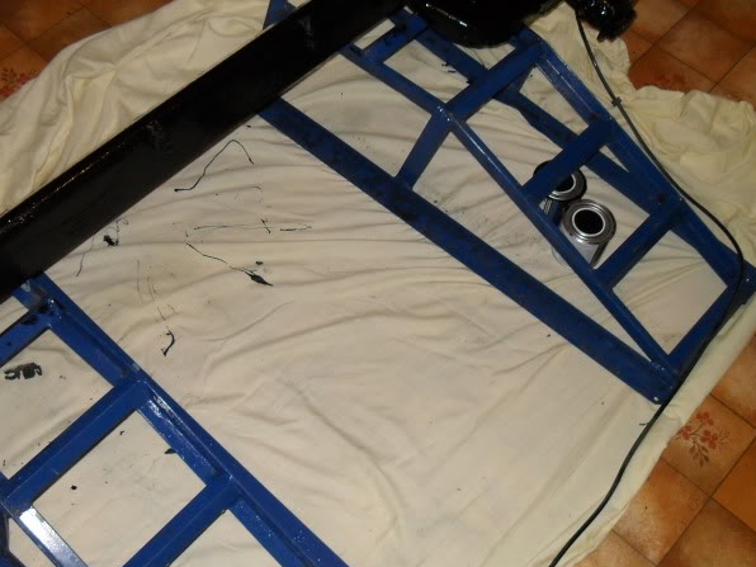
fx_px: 1026
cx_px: 284
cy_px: 228
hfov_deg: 40.2
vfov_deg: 30.8
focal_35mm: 47
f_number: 2.8
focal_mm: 6.2
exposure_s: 1/45
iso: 200
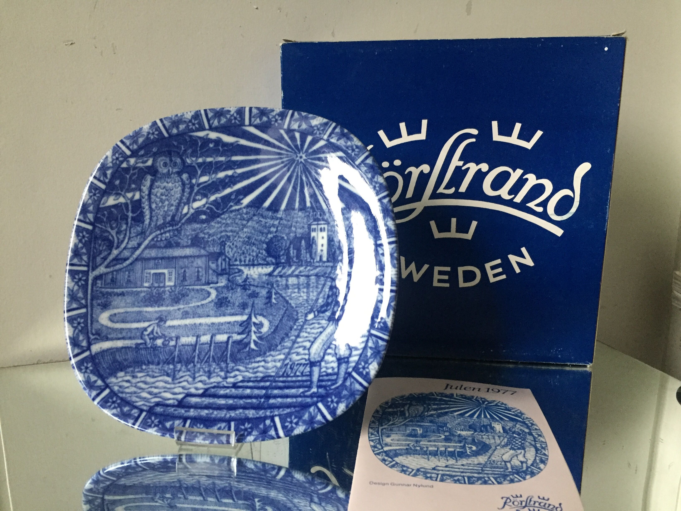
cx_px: 340
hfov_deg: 61.7
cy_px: 256
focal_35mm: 29
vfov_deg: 48.2
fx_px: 571
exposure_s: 1/17
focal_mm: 4.15
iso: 250
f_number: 2.2
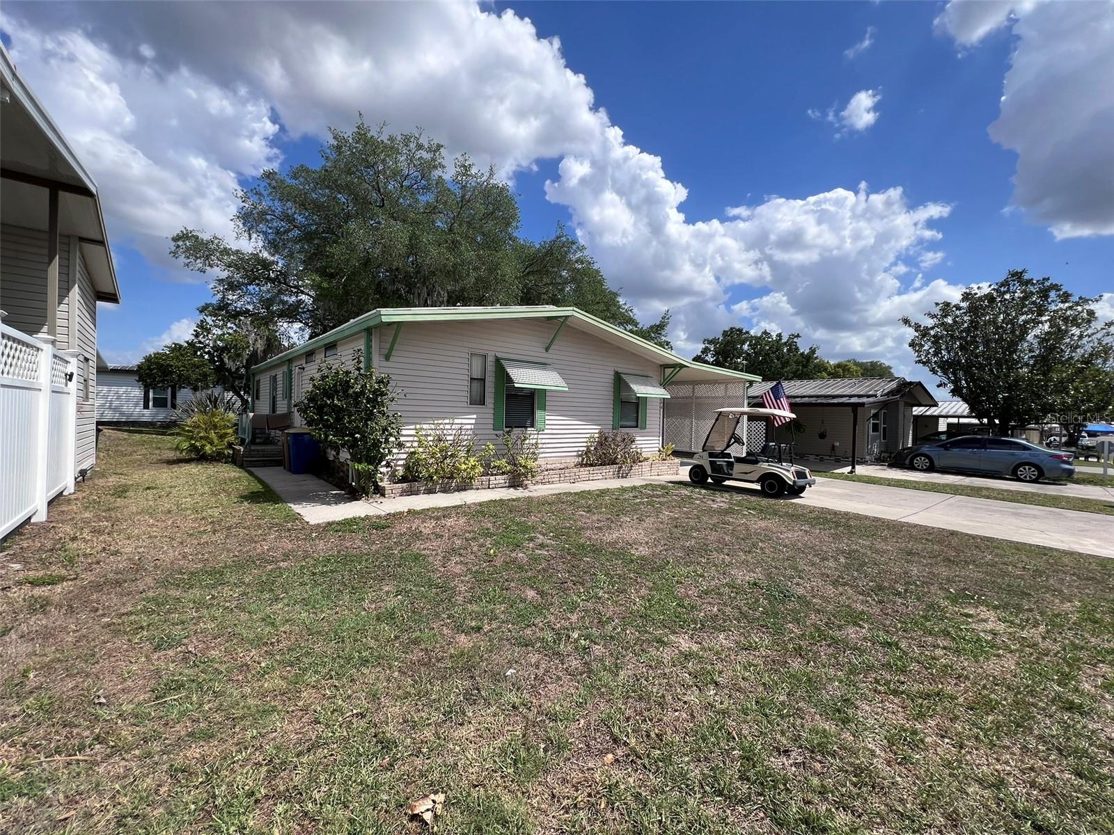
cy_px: 418
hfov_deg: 106.2
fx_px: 418
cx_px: 557
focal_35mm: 13
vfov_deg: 89.9
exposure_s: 1/2273
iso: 32
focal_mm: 1.57
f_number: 1.8
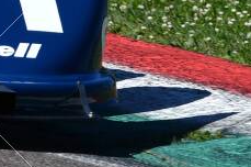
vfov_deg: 0.5
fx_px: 17817
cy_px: -159
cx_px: -452
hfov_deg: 0.8
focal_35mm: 2559
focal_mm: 300
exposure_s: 1/1250
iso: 200
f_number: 7.1
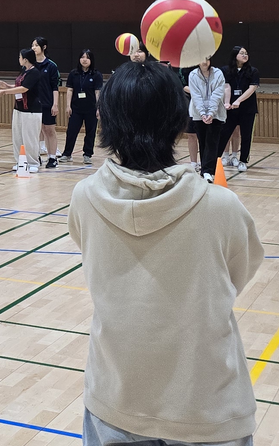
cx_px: -328
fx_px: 1156
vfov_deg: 20.9
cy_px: -26
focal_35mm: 95
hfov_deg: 11.9
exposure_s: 1/120
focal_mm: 6.3
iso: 160
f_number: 1.7
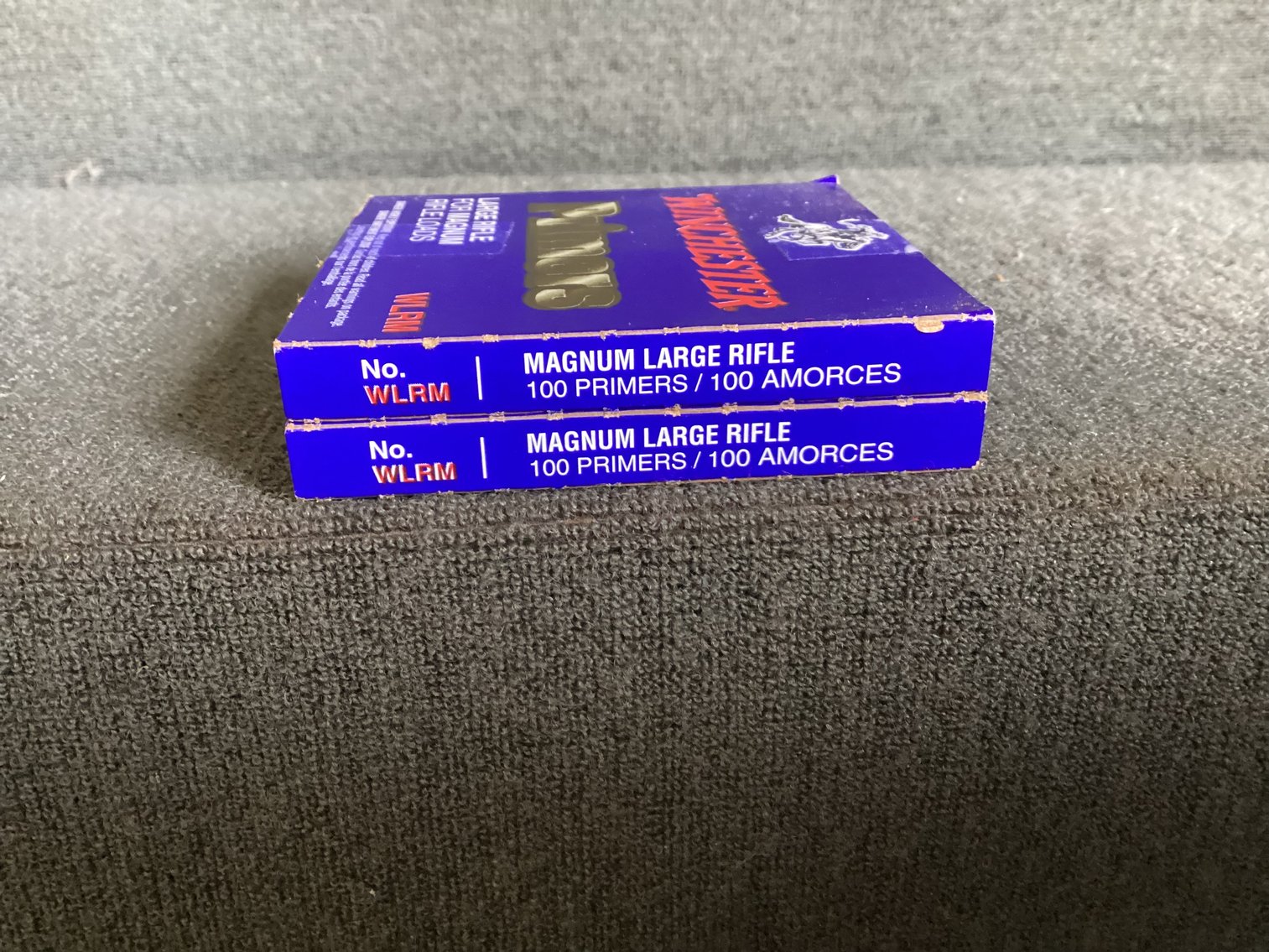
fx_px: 1137
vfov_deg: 45.4
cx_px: 634
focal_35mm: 31
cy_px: 476
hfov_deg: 58.3
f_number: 2.4
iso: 400
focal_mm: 3.3
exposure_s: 1/33
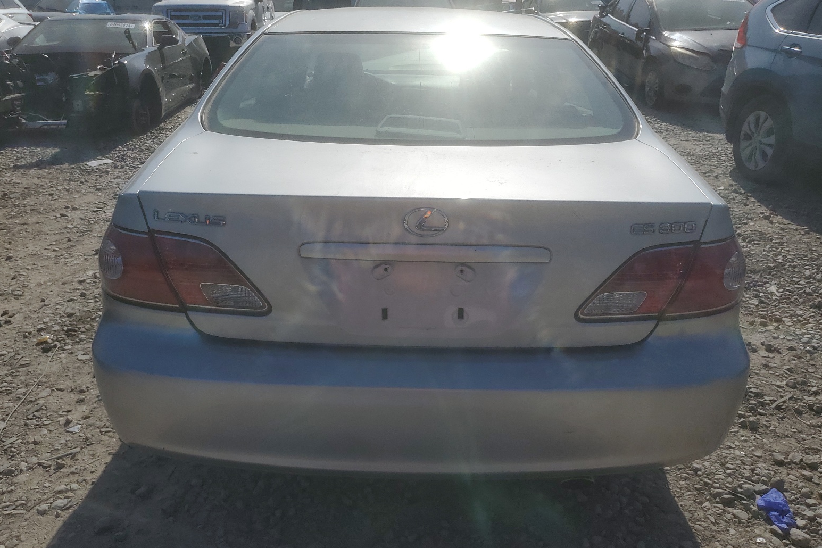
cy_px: 259
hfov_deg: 65.5
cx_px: 416
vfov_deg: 46.4
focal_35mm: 28
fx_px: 639
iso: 50
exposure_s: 1/10000
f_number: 1.5
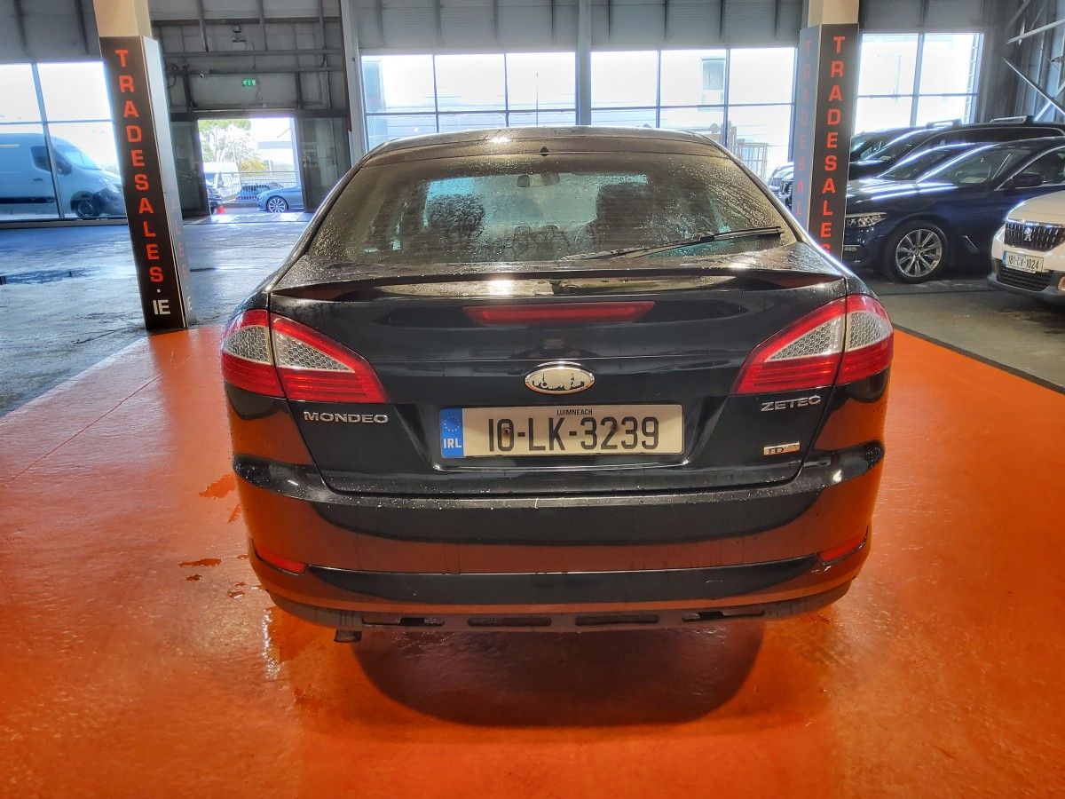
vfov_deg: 53.1
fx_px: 800
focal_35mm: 26
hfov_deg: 67.3
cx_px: 532
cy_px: 400
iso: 200
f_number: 2
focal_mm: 3.08
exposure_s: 1/50
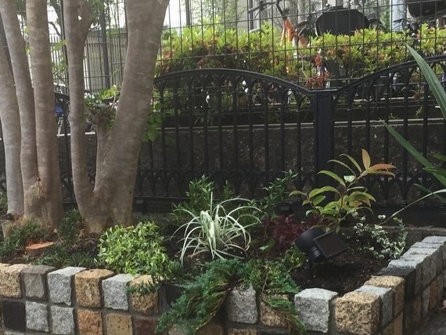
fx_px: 786
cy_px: 283
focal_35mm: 61
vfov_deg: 23.6
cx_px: 171
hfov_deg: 31.5
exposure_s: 1/60
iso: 40
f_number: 2.2
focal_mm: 4.15
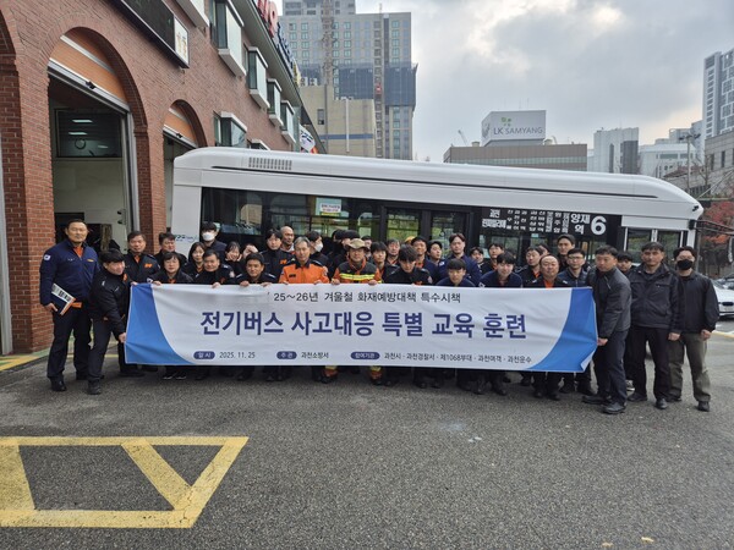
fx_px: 488
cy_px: 275
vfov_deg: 58.9
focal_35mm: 23
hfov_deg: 73.9
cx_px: 367
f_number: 1.8
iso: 25
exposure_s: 1/1092
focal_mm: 5.4
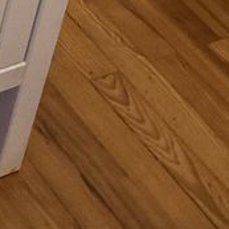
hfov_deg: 11.2
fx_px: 1070
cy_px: -220
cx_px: -216
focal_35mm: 143
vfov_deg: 11.1
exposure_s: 1/41
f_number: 1.8
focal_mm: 3.99
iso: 320
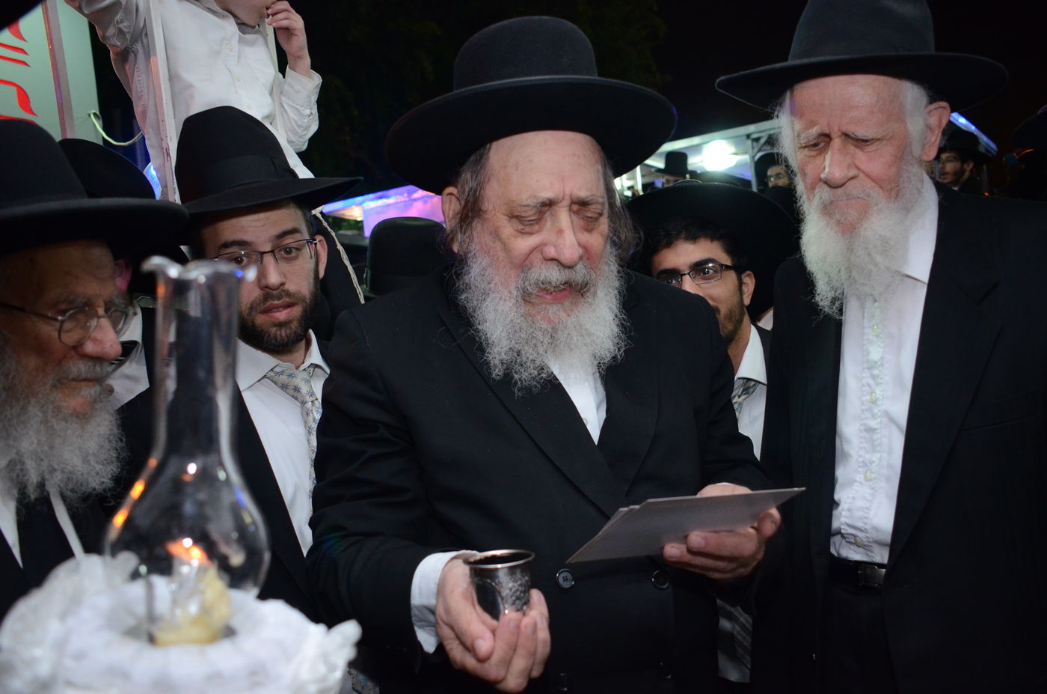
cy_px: 347
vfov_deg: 36.7
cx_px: 524
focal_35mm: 36
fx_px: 1045
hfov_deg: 53.2
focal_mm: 24
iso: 2000
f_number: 3.8
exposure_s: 1/60
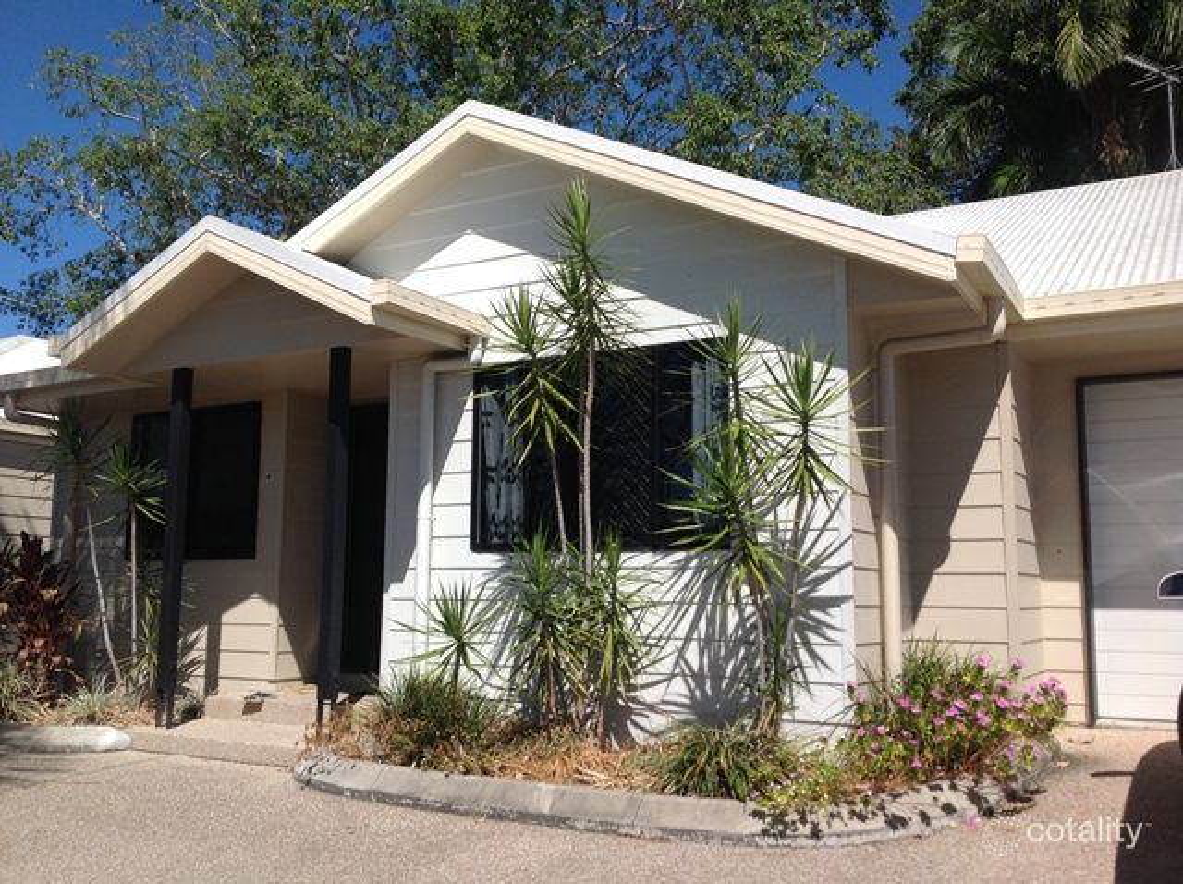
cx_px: 592
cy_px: 442
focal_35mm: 35
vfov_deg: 40.6
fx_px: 1194
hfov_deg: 52.7
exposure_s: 1/2747
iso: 64
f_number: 2.4
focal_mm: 4.28
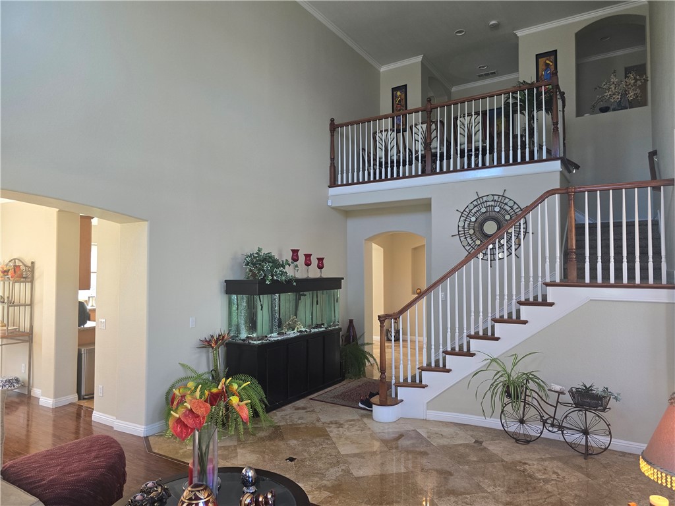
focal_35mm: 23
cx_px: 338
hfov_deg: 73.9
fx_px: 448
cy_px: 253
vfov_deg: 58.9
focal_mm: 6.3
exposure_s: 1/120
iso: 160
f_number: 1.7
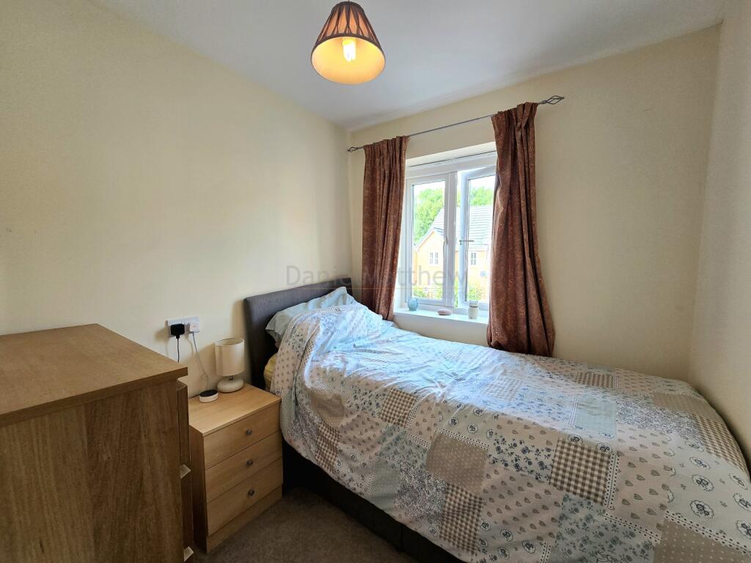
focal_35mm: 13
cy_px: 282
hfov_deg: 106.2
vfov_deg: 89.9
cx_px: 376
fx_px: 282
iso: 64
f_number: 2.2
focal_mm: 2.2
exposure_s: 1/101
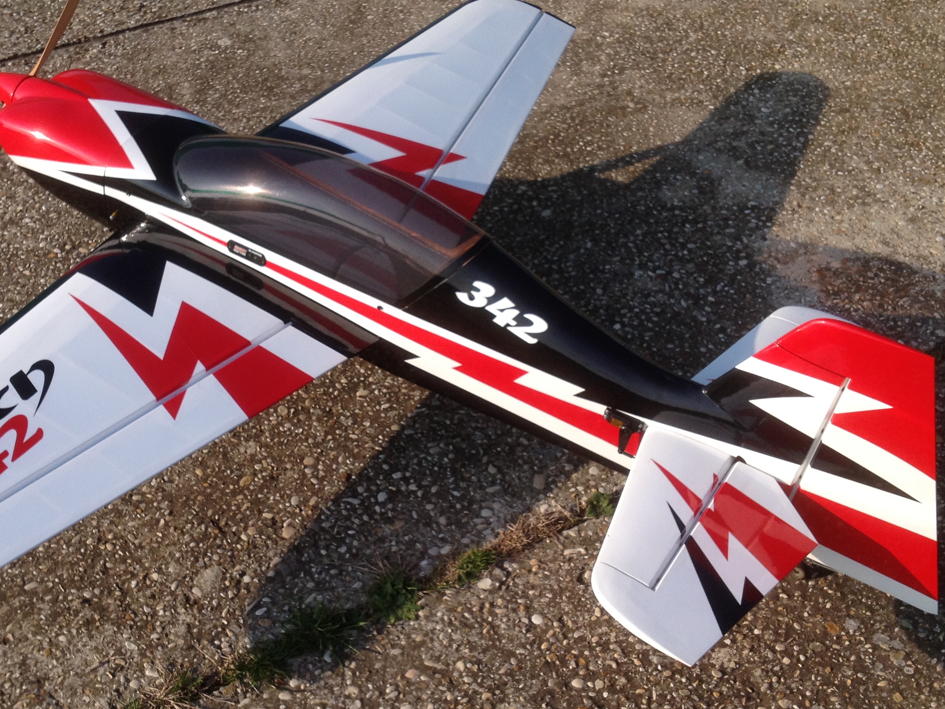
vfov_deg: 28.0
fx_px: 1420
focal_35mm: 52
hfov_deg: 36.6
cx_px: 344
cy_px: 353
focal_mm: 4.28
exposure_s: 1/1534
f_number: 2.4
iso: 50
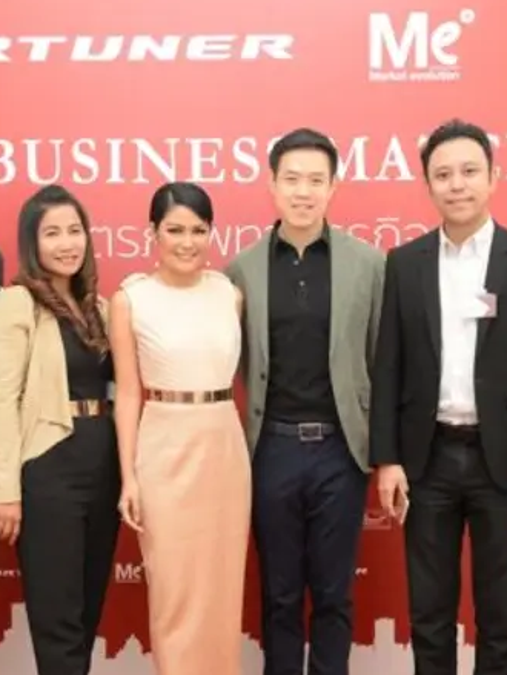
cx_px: 201
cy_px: 378
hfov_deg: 25.2
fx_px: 1133
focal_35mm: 58
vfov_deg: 33.2
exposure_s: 1/125
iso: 1000
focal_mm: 34
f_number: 5
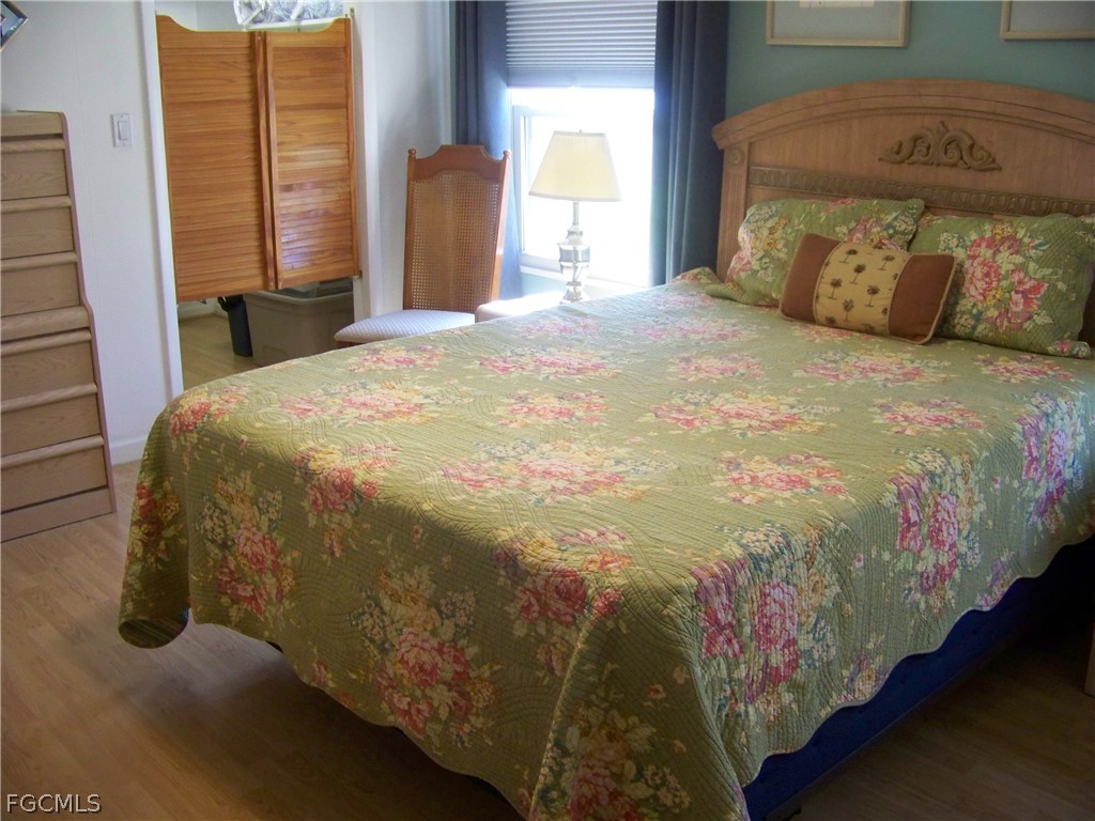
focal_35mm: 36
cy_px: 410
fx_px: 1139
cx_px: 548
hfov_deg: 51.4
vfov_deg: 39.7
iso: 250
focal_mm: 5.85
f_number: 2.8
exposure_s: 1/30
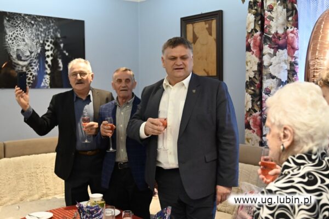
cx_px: 164
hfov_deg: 46.4
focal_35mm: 42
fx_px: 384
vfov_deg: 31.9
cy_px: 110
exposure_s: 1/125
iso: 2000
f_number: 2.8
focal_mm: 28
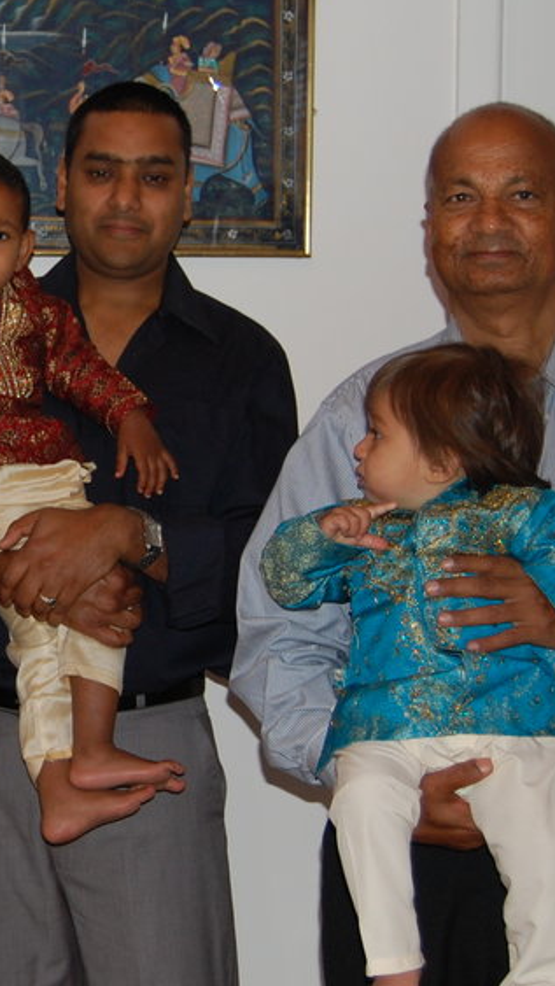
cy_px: 504
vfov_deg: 26.5
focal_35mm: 80
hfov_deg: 14.4
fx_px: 2091
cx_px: -196
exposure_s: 1/60
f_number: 4.2
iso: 400
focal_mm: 28
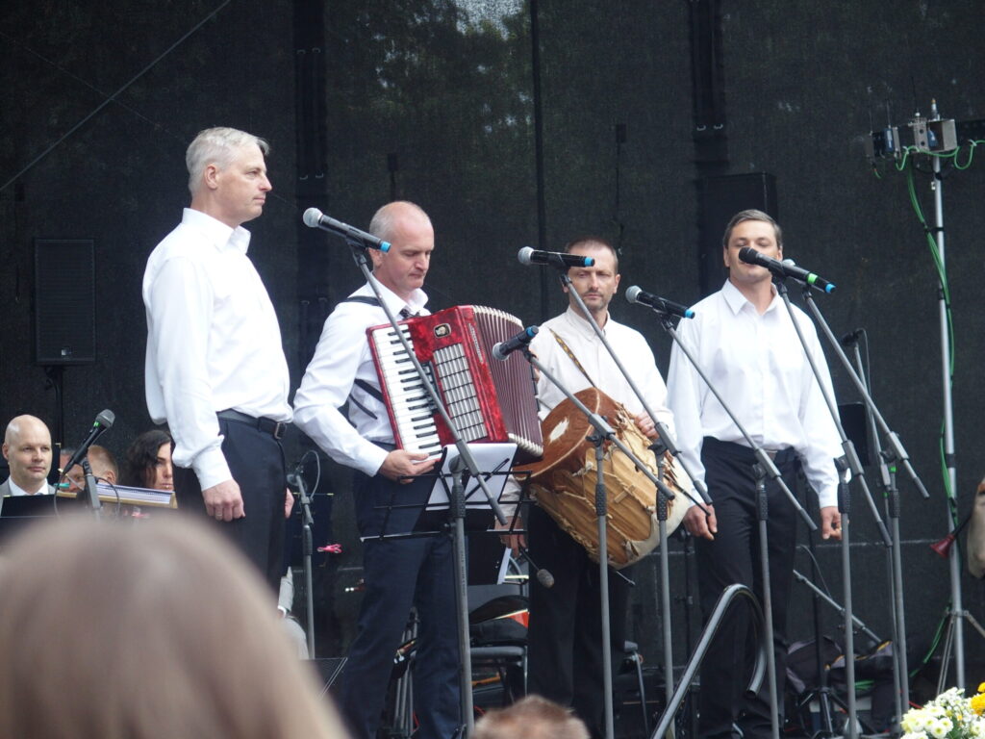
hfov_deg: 10.9
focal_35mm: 182
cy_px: 370
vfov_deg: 8.2
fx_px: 5179
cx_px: 492
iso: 250
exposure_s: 1/200
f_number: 2.8
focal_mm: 38.6
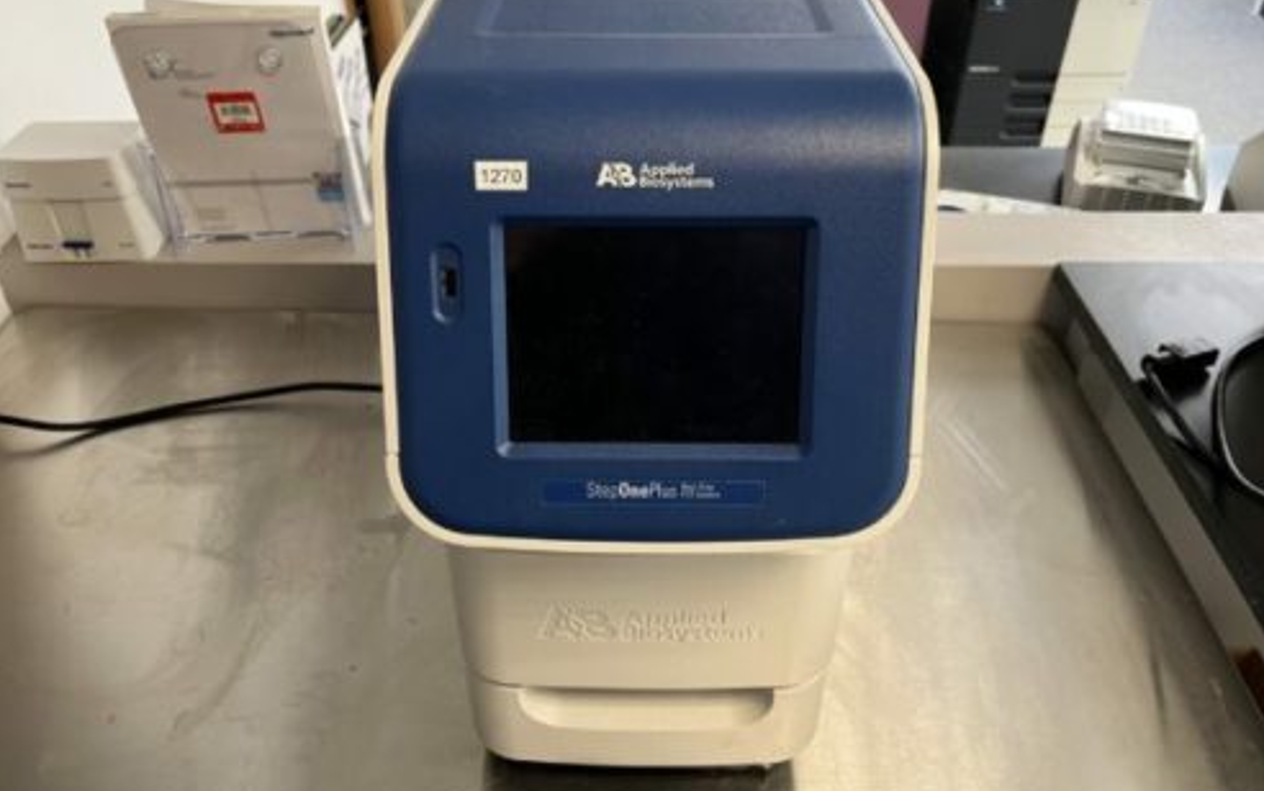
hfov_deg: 66.4
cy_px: 343
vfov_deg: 44.5
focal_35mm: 28
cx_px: 635
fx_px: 965
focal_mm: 5.1
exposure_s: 1/60
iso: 160
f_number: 1.6
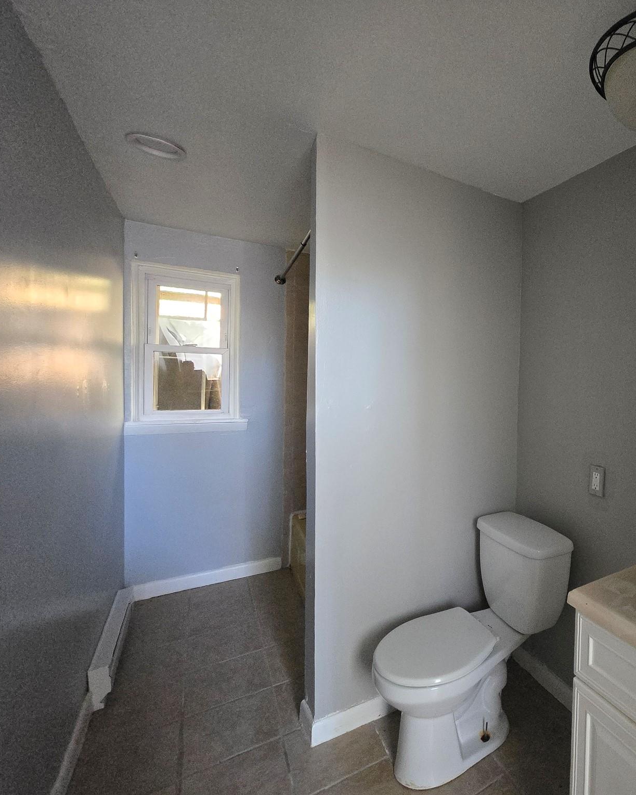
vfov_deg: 89.6
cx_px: 520
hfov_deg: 68.6
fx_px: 400
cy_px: 396
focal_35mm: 17
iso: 1000
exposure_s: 1/60
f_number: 2.2
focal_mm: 1.7
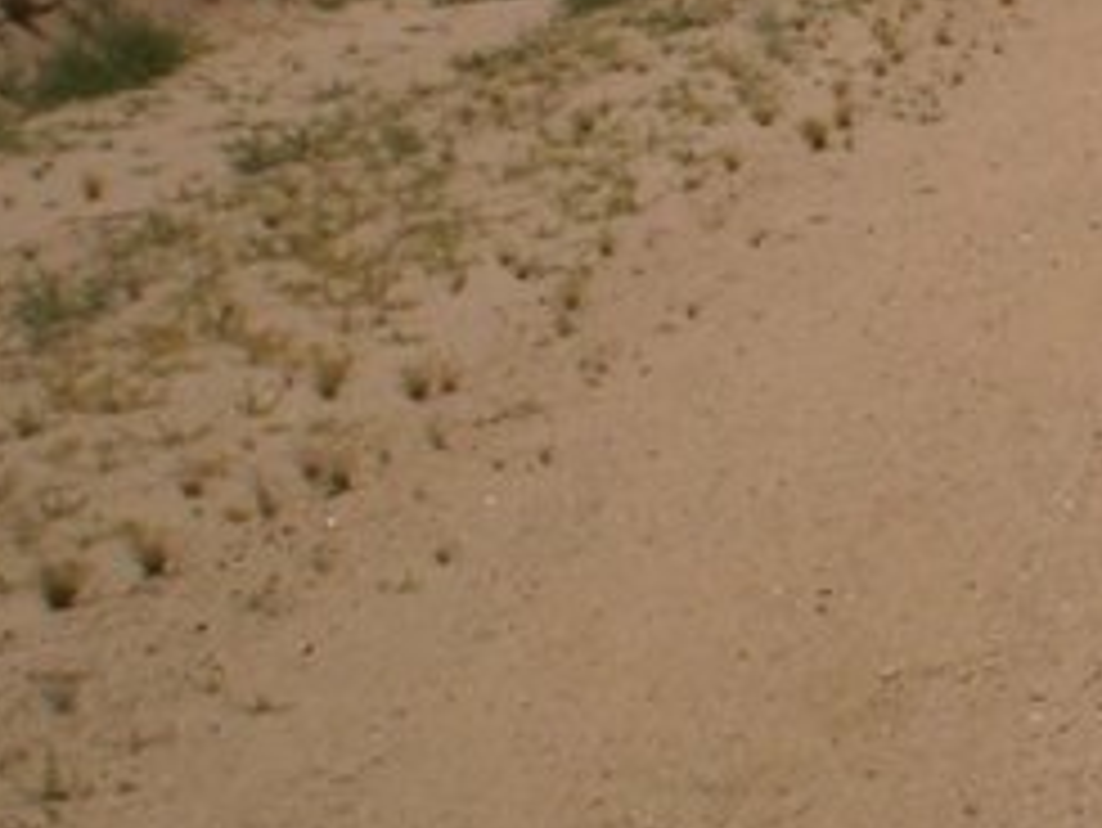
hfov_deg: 13.0
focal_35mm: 147
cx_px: 1426
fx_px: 4682
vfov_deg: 9.9
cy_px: -310
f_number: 4.6
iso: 100
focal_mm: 6.3
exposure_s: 1/2000
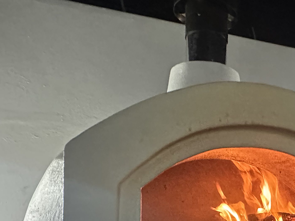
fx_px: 341
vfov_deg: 34.5
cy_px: 186
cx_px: 269
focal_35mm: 40
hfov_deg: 42.6
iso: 1000
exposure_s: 1/33
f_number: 2.2
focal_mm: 2.22
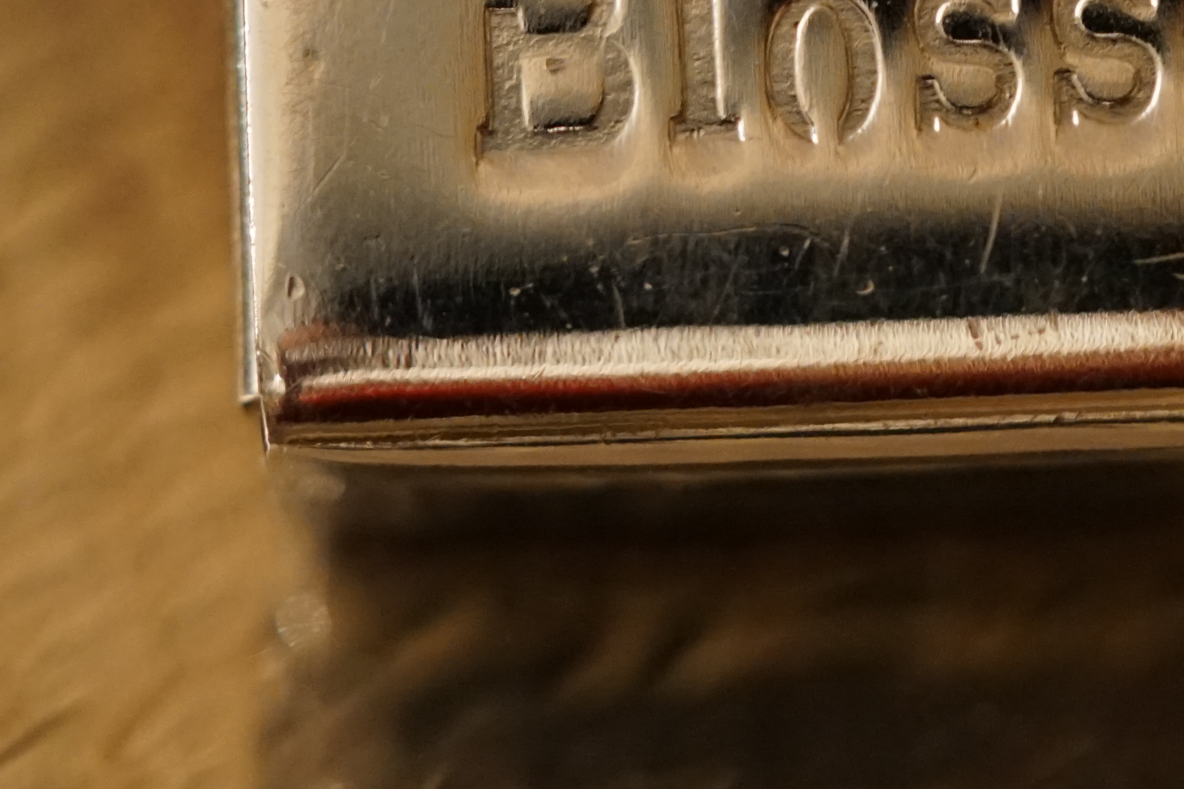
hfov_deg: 8.0
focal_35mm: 256
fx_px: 8419
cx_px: 779
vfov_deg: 5.4
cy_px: -81
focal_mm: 90
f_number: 2.8
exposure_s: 1/100
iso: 3200
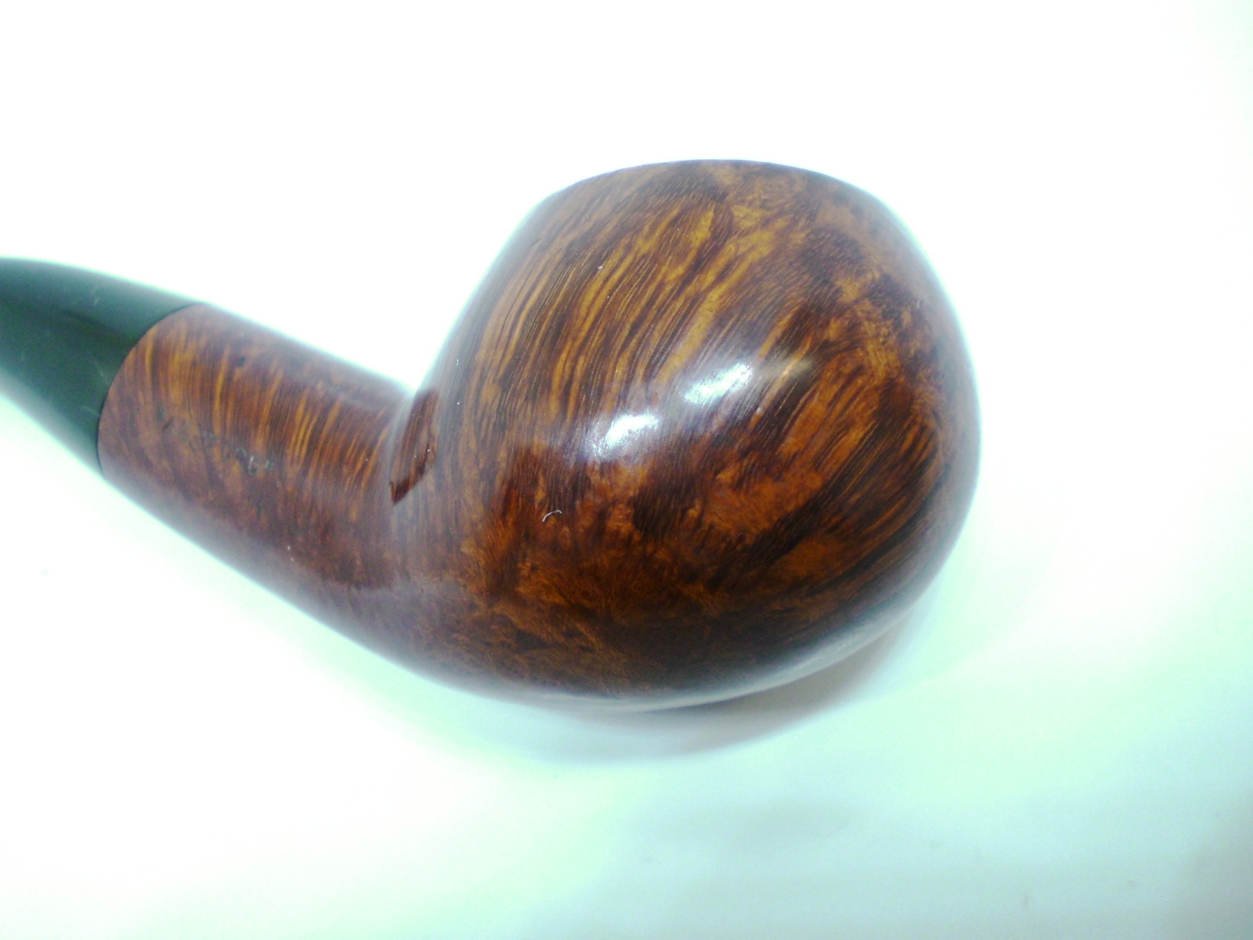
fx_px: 1375
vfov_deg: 37.7
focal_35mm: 38
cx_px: 626
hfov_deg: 49.0
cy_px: 470
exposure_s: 1/60
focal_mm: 6.3
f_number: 3.1
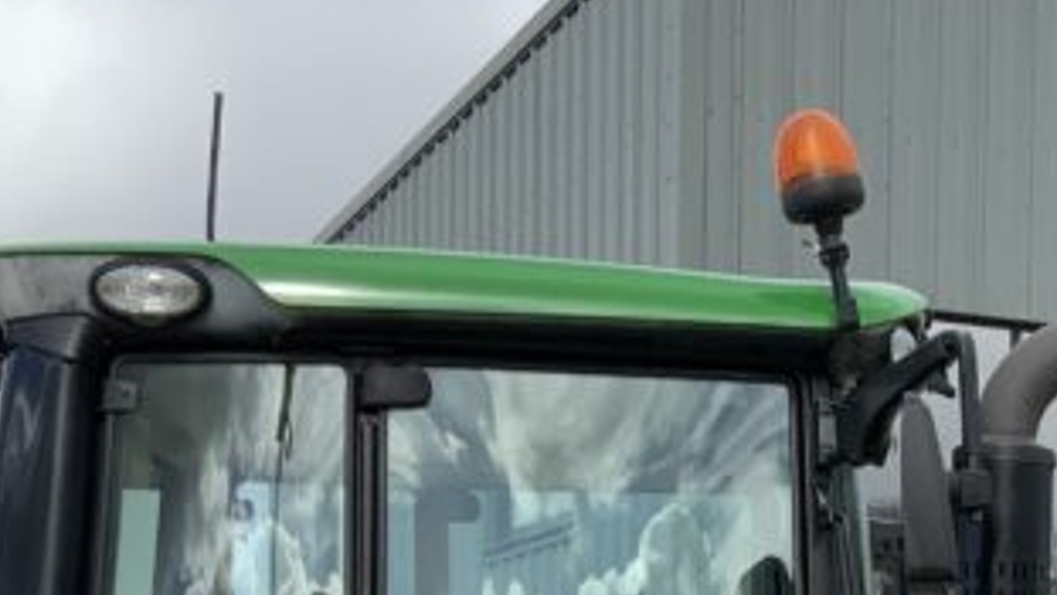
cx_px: 911
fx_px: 2915
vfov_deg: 10.9
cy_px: 1047
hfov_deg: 20.2
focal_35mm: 104
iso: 16
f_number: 1.8
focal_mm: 3
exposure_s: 1/1221
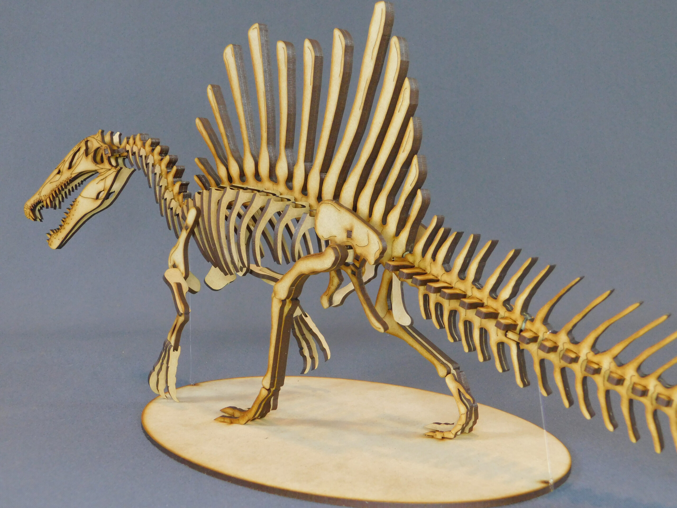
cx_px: 338
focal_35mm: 45
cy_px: 254
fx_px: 880
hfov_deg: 42.1
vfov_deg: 32.2
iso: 400
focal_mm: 8
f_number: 3.7
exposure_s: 1/15
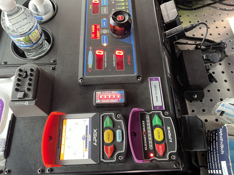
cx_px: 117
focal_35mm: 26
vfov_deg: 53.1
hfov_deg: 67.3
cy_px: 88
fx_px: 176
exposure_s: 1/59
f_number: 1.6
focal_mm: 5.1
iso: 250
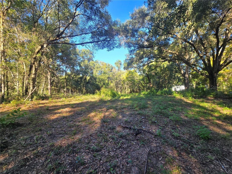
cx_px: 116
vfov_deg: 89.9
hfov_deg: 106.2
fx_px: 87
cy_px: 87
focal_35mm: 13
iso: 50
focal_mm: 2.2
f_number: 2.2
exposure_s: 1/252
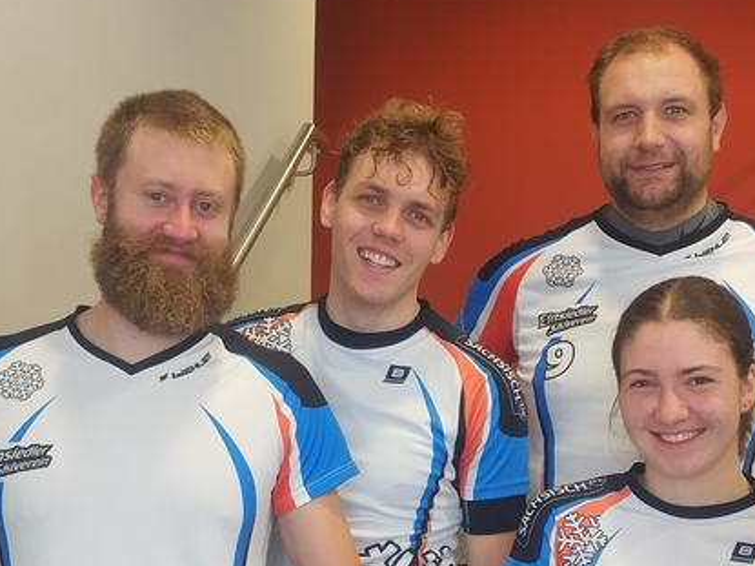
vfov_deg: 18.5
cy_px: 468
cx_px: 369
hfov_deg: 24.7
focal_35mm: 79
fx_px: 1723
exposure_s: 1/24
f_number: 2
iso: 273
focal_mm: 4.5
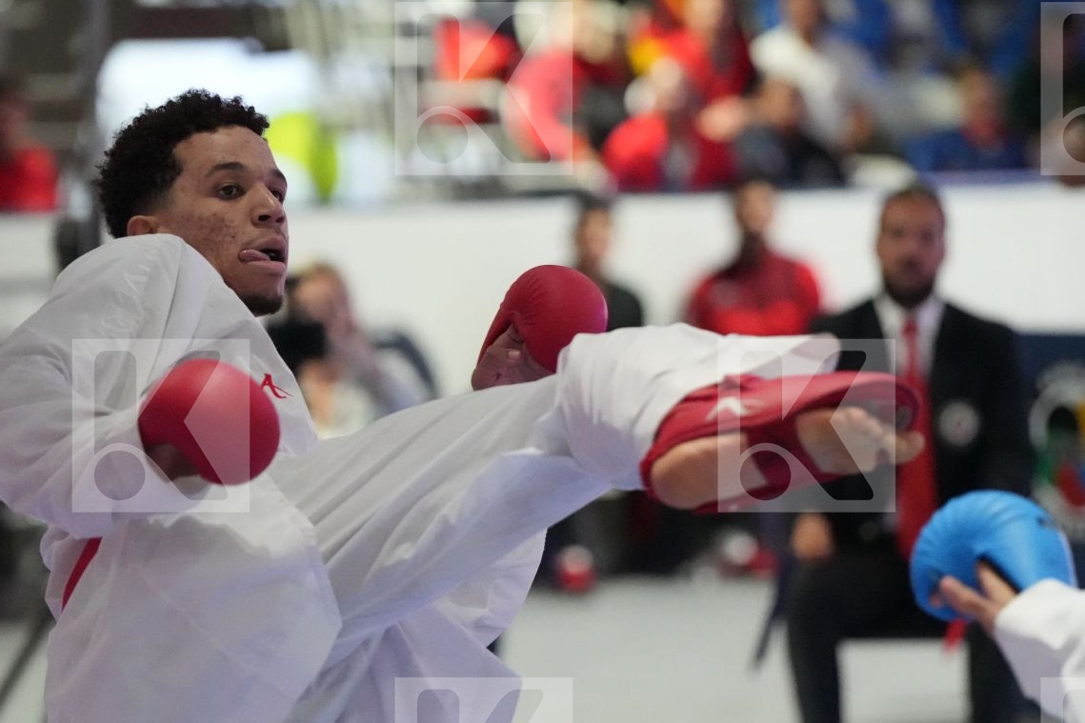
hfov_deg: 9.1
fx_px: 6810
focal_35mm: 226
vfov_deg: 6.1
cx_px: 484
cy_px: 426
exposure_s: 1/800
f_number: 2.8
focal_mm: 143
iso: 12800
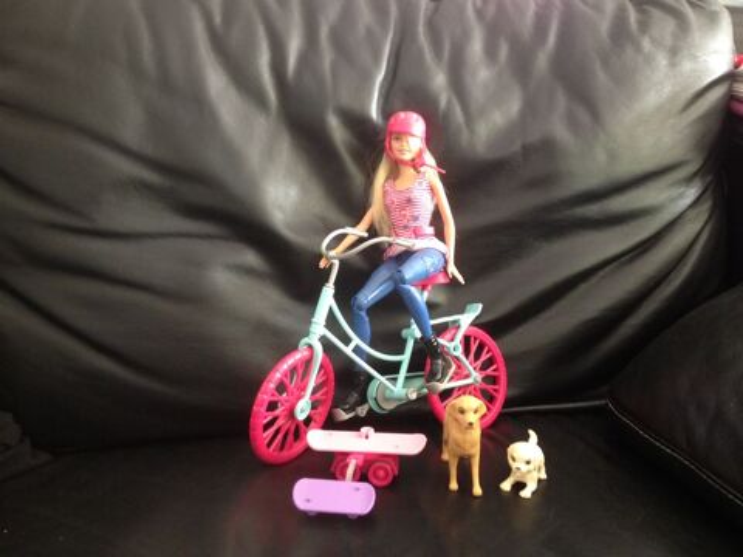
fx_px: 751
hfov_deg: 52.6
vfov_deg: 40.7
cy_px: 278
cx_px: 372
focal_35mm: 35
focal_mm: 4.28
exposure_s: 1/20
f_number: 2.4
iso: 125
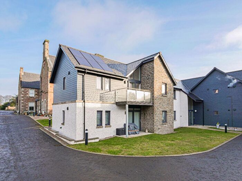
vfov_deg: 71.6
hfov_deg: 87.8
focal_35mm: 18
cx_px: 121
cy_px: 90
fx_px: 126
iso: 200
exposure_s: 1/250
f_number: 5.6
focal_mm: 9
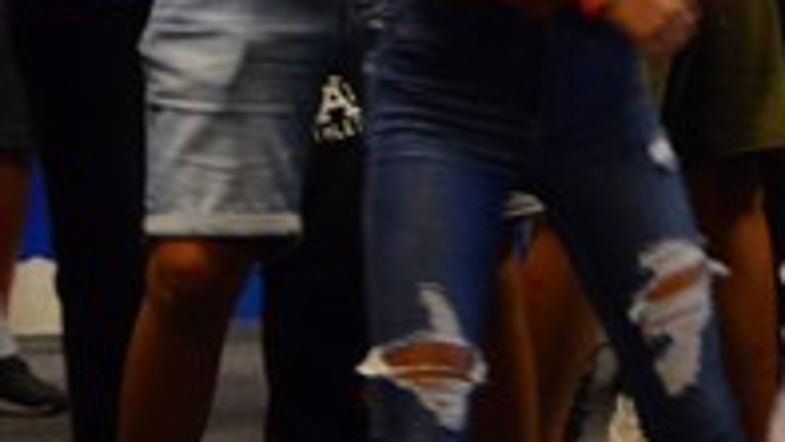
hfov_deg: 7.5
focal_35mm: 286
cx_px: 223
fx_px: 5950
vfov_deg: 4.2
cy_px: -532
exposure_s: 1/80
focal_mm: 35
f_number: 1.8
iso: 1600
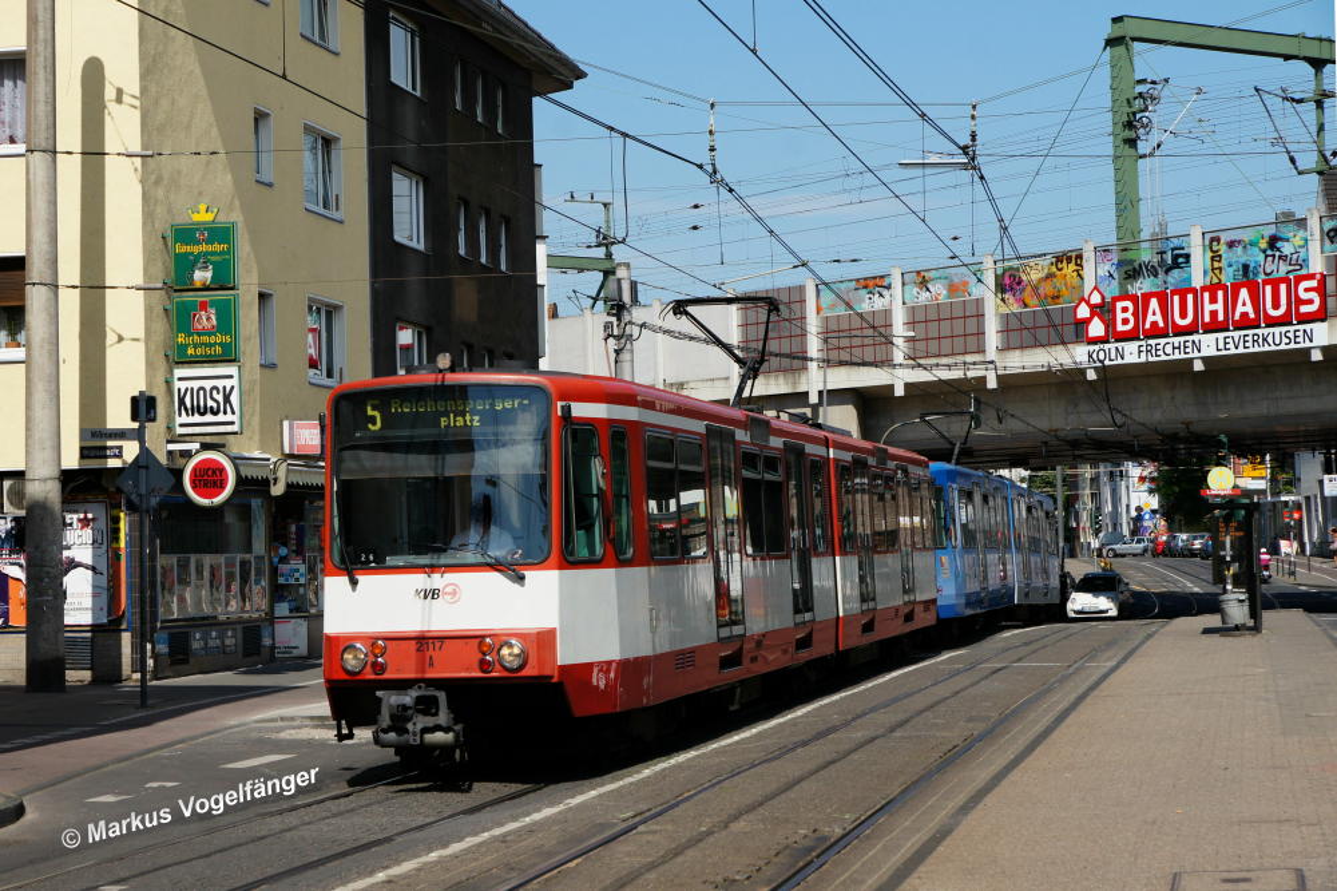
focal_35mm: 75
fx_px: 2784
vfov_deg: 18.2
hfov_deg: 27.0
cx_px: 668
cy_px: 446
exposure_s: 1/1000
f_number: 9
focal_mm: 50
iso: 400
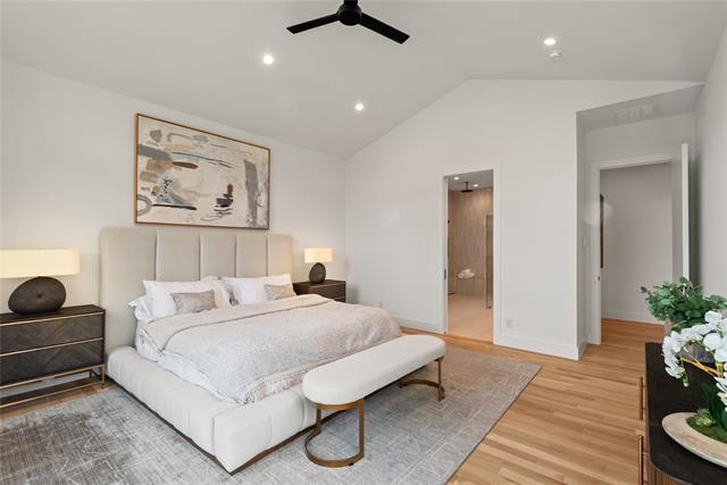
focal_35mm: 16
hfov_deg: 96.7
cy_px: 242
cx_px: 364
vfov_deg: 73.8
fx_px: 323
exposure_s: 1/50
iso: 500
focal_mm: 16
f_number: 11
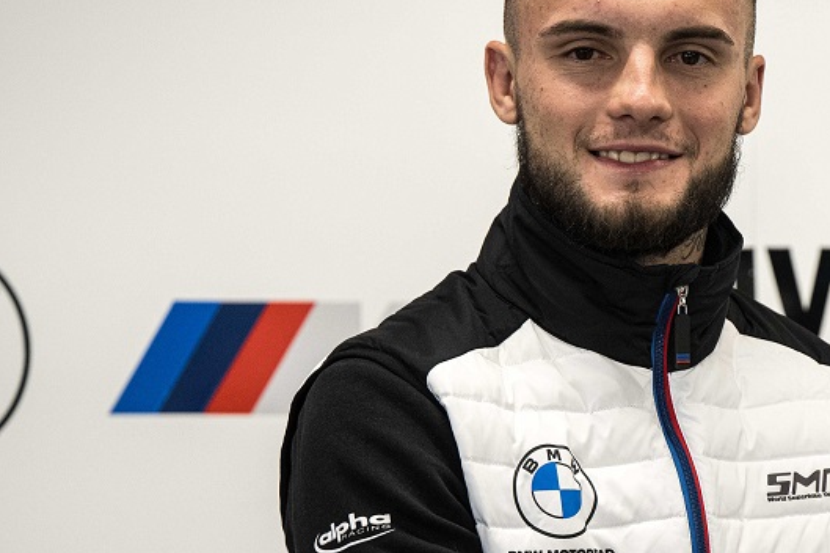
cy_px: 441
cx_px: 734
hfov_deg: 11.1
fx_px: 4262
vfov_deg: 7.4
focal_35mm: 185
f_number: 2.8
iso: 1250
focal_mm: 74
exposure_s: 1/500
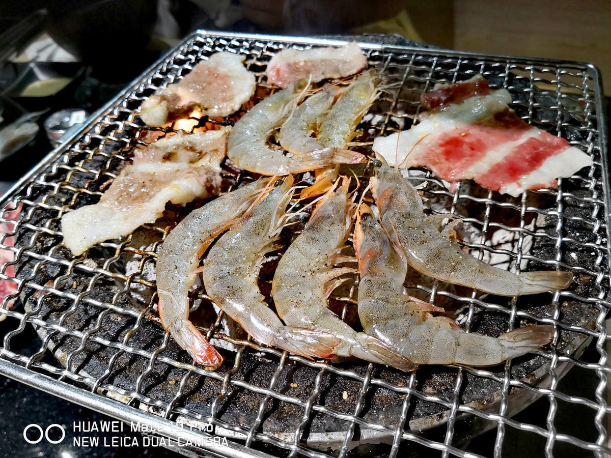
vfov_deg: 51.4
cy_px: 229
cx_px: 306
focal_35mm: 27
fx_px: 477
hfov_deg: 65.3
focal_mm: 3.95
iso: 100
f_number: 1.6
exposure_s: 1/60
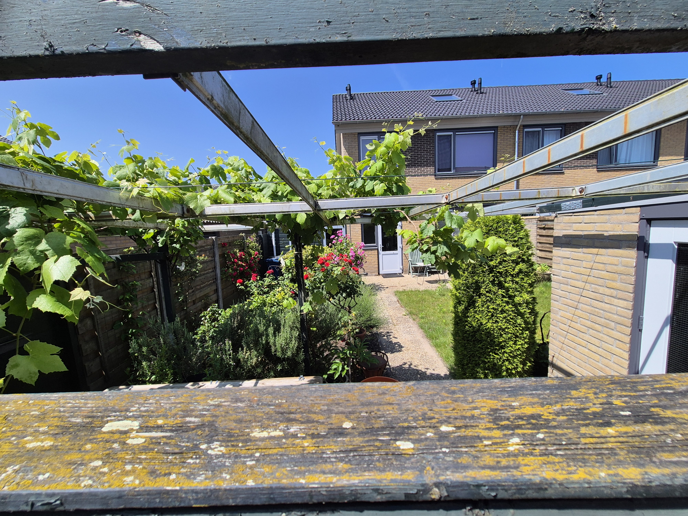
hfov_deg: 106.2
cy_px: 258
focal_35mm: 13
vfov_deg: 89.9
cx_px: 344
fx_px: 258
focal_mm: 2.2
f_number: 2.2
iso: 64
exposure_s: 1/1996
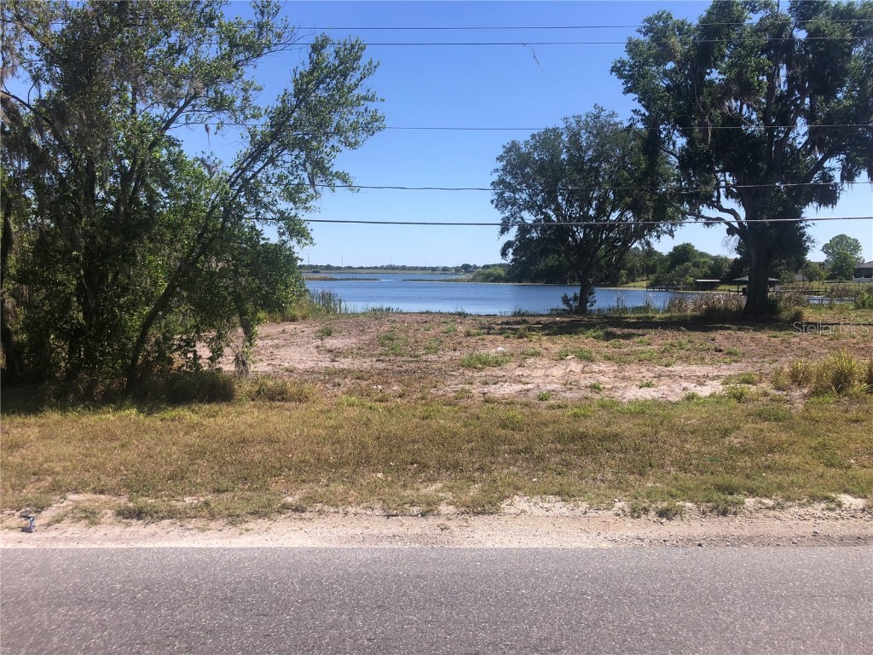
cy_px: 328
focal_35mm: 28
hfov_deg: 63.4
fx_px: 706
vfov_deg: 49.7
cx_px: 436
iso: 20
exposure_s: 1/1779
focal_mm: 3.99
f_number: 1.8
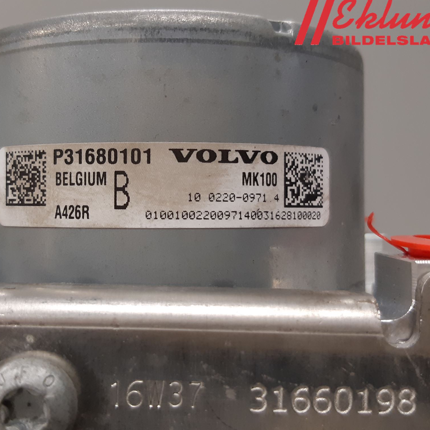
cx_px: 178
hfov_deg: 52.3
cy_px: 214
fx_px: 436
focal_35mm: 31
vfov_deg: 52.5
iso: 125
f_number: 1.7
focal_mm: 3.93
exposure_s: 1/50
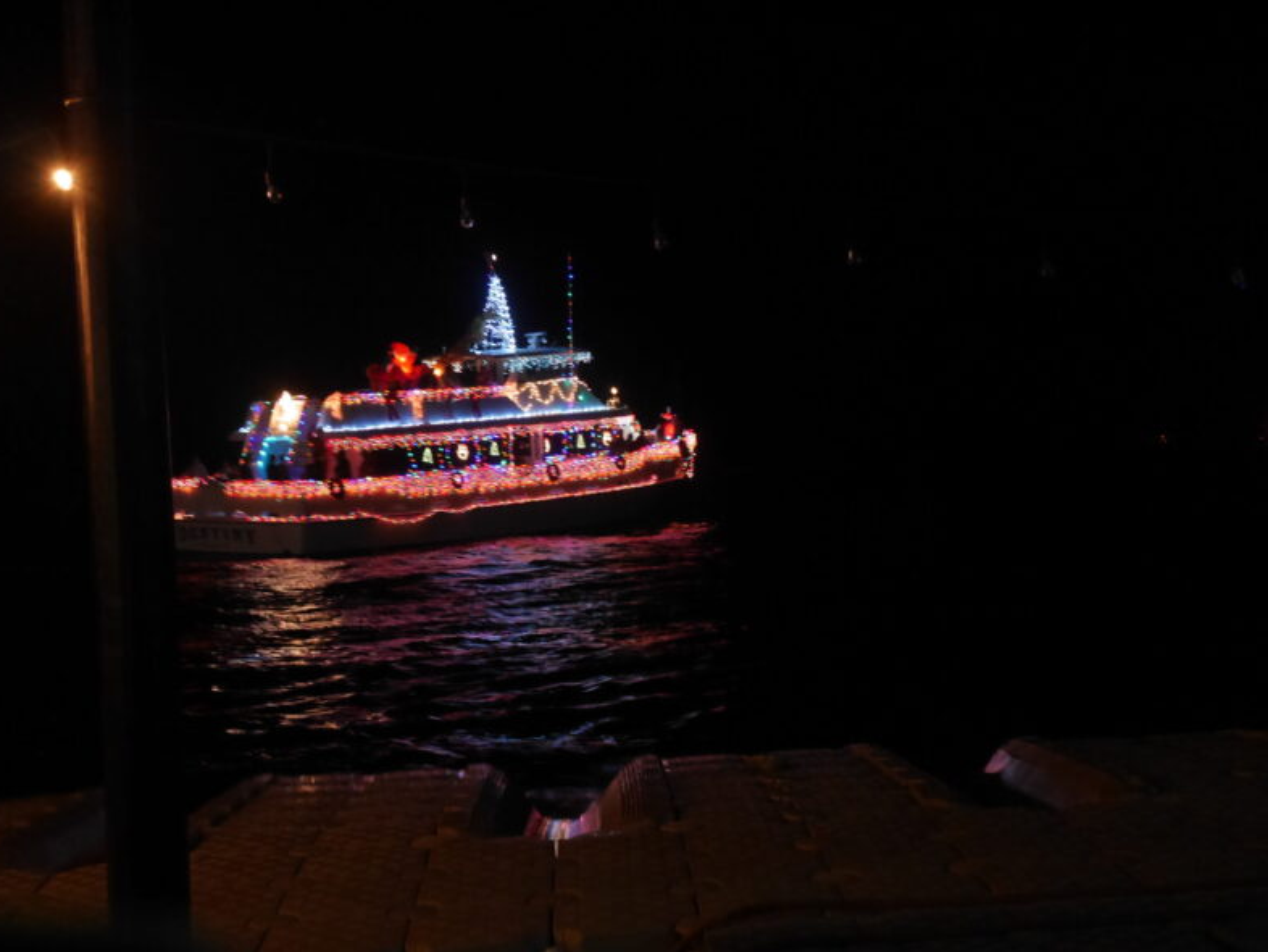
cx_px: 624
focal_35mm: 57
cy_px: 470
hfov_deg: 33.8
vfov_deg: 25.7
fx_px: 2089
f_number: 5.3
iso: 3200
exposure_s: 1/13
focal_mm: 28
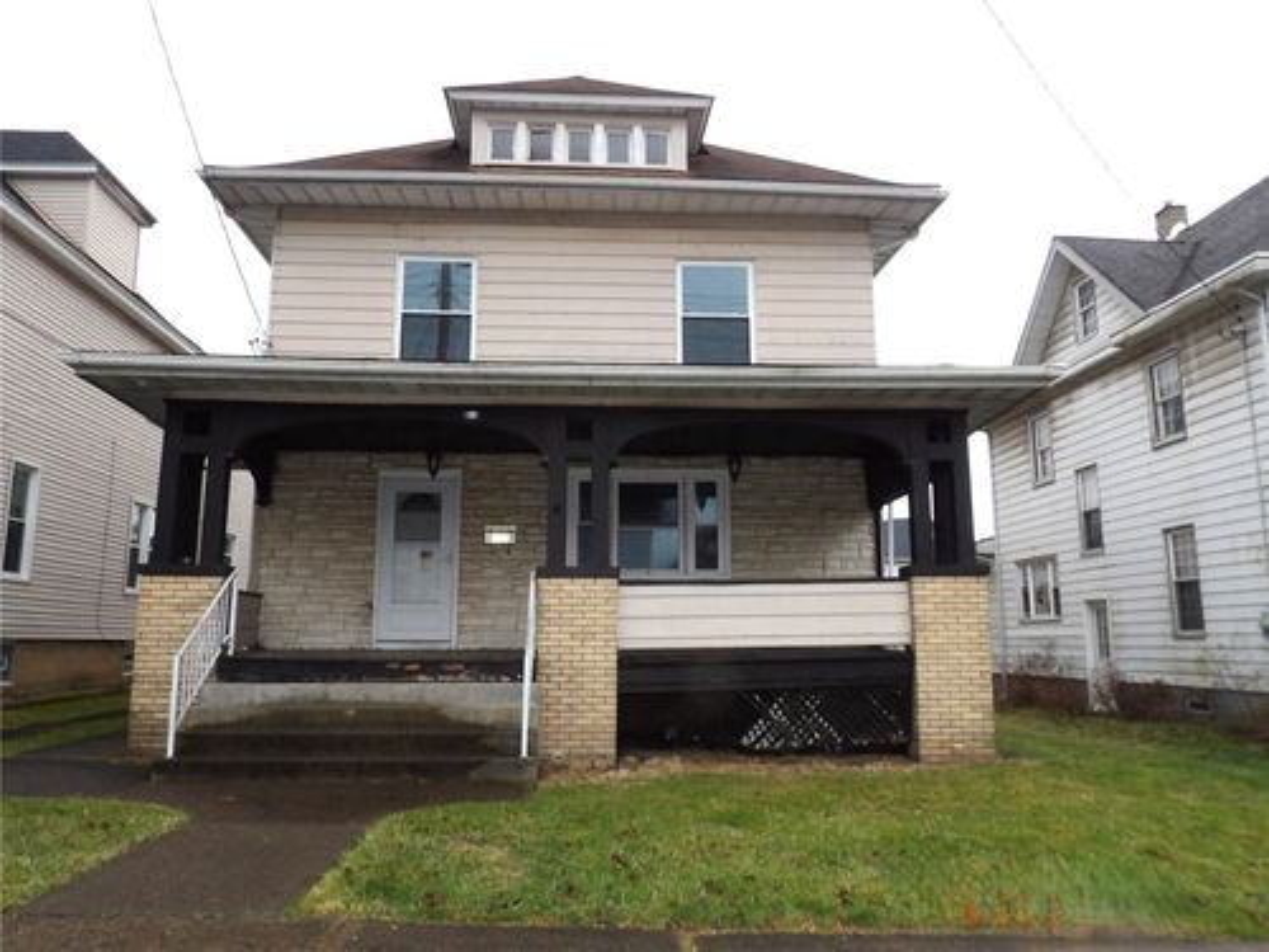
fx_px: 880
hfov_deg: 71.6
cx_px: 634
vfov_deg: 56.8
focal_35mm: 24
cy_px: 476
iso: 200
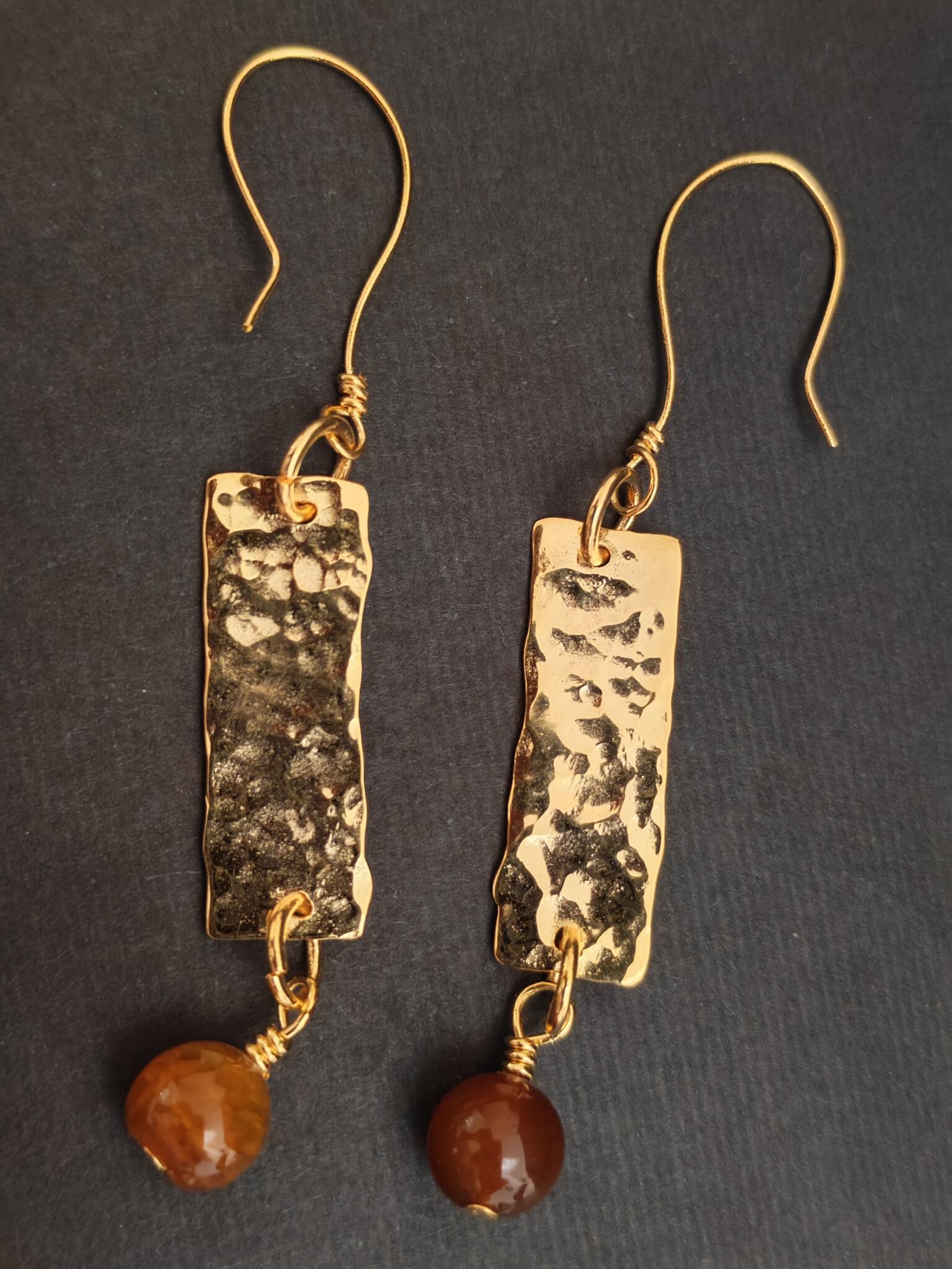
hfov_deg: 30.3
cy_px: 634
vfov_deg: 39.7
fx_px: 1760
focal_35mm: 48
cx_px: 476
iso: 1000
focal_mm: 6.12
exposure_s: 1/100
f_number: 1.9
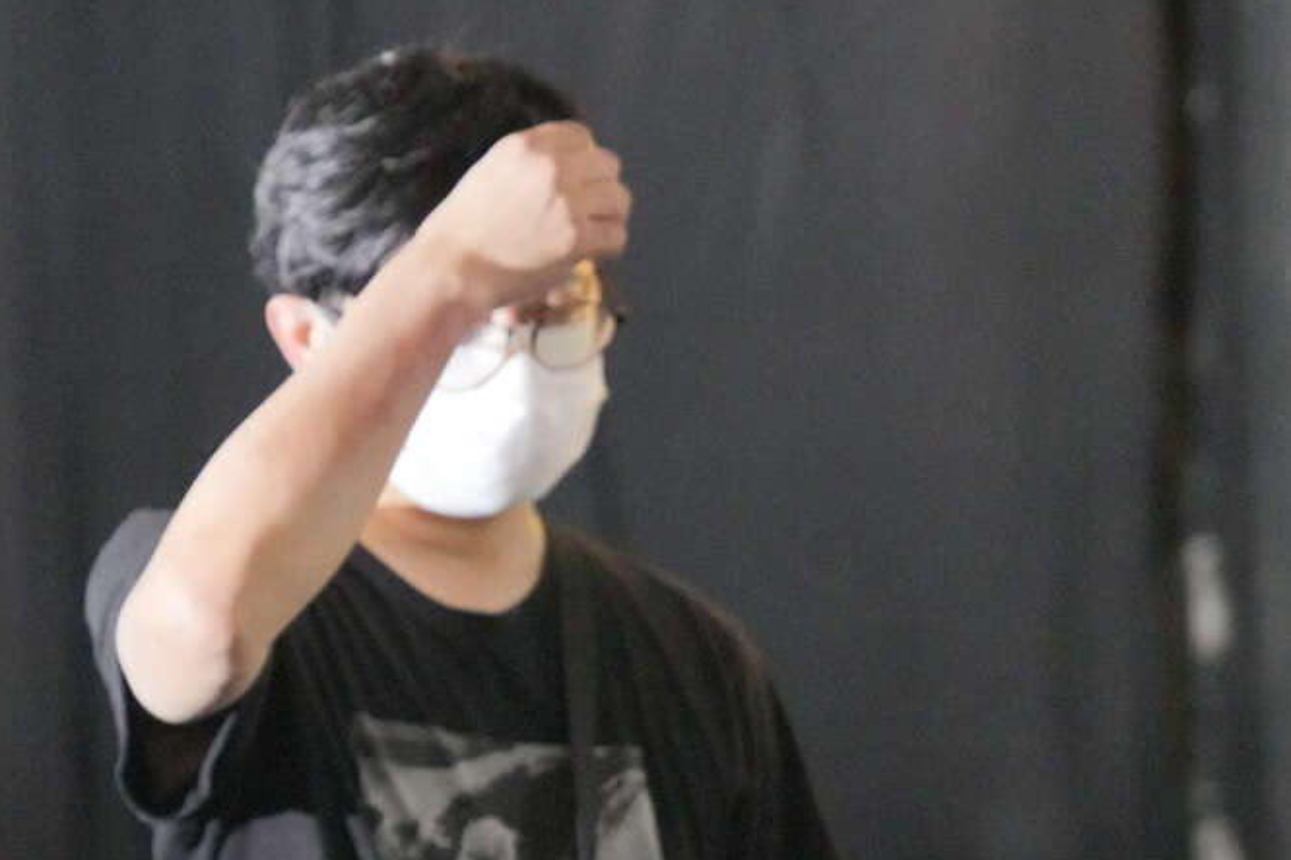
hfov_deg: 12.7
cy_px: 610
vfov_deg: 8.7
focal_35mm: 158
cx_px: -163
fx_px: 5664
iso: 8000
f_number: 2.8
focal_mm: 70
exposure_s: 1/200
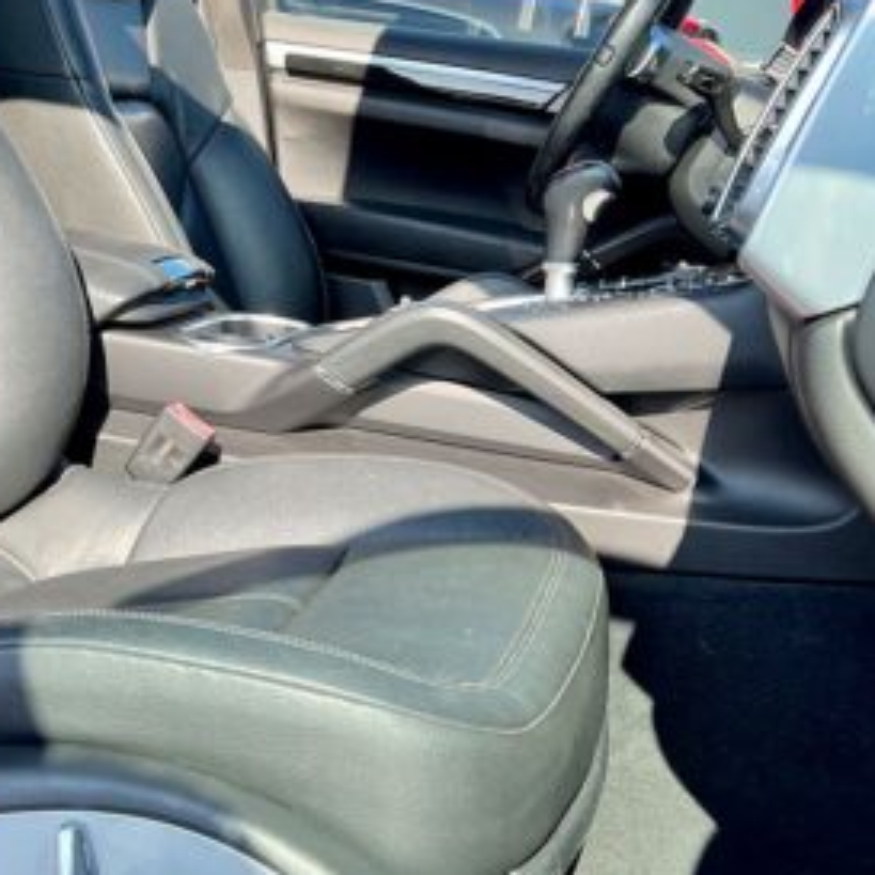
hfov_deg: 31.2
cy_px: 253
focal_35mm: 53
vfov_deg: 31.8
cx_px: 152
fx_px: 1516
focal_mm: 5.7
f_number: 1.5
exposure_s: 1/743
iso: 50
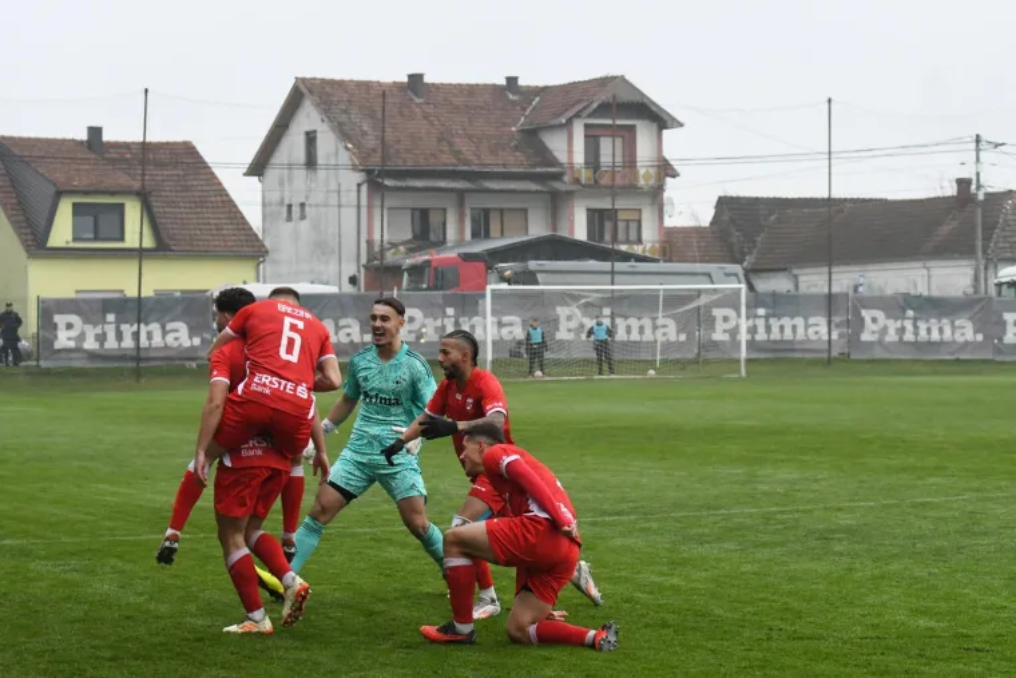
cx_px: 508
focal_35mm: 105
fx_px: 2964
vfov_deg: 13.0
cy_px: 339
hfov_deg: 19.5
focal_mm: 70
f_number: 4.5
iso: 6400
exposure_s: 1/2000
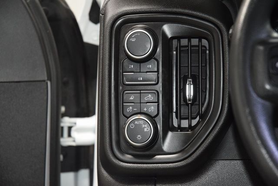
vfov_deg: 13.0
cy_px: 93
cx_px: 139
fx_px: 811
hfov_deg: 19.5
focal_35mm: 105
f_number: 4.5
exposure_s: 1/60
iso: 2500
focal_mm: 70
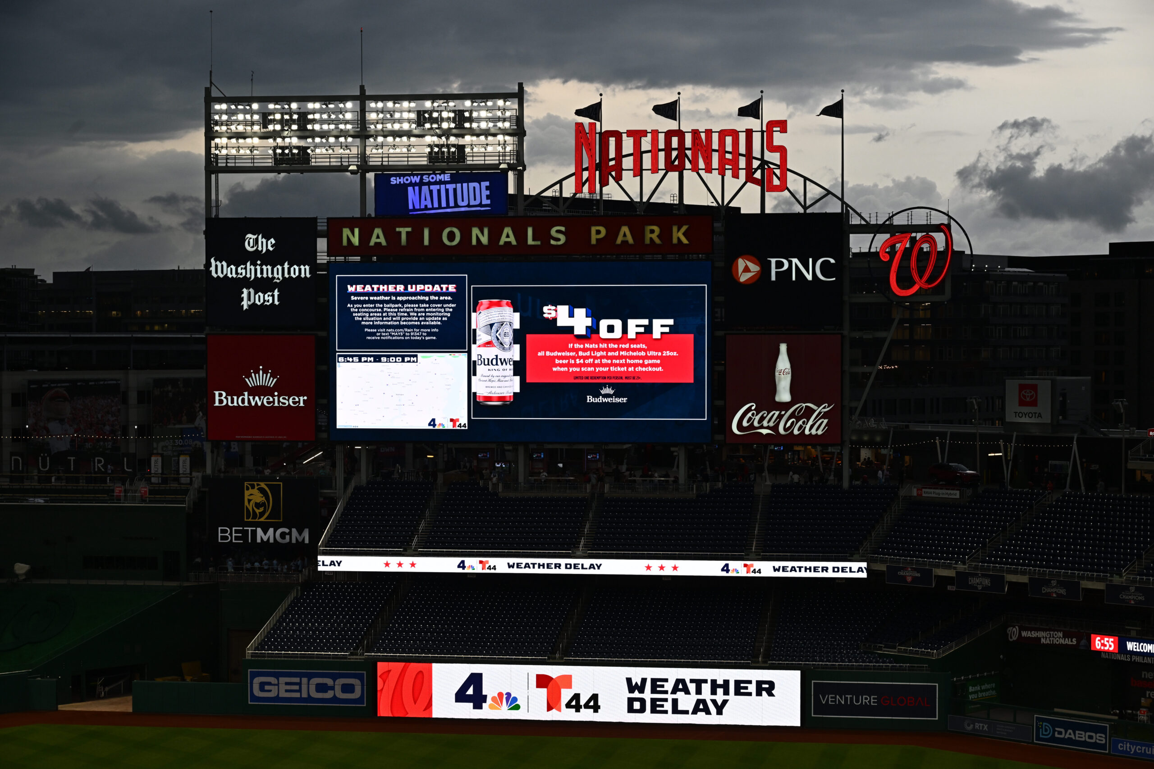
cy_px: 384
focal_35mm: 68
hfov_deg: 29.7
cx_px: 577
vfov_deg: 20.0
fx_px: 2180
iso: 500
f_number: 8
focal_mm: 68
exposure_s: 1/250
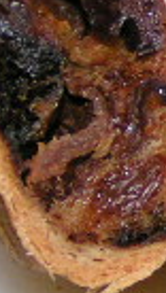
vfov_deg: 6.8
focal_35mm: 318
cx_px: 419
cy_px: 125
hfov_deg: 3.8
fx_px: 2479
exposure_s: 1/60
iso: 200
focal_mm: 9.7
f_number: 3.2
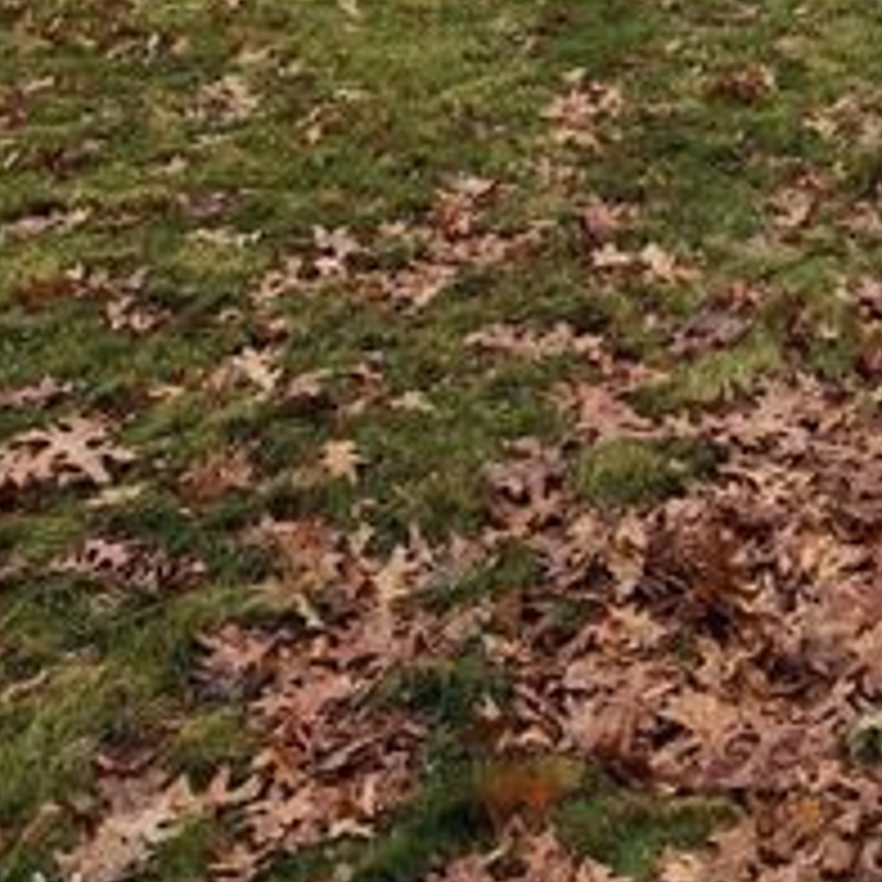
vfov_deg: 20.6
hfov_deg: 23.6
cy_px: -506
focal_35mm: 69
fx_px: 1989
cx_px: 936
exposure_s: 1/180
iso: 64
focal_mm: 6.4
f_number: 1.8
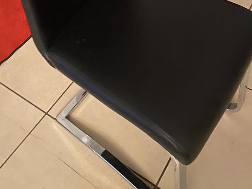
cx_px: 105
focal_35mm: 47
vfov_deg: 28.0
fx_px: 342
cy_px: -22
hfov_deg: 40.3
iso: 800
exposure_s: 1/8
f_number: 1.8
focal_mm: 4.25
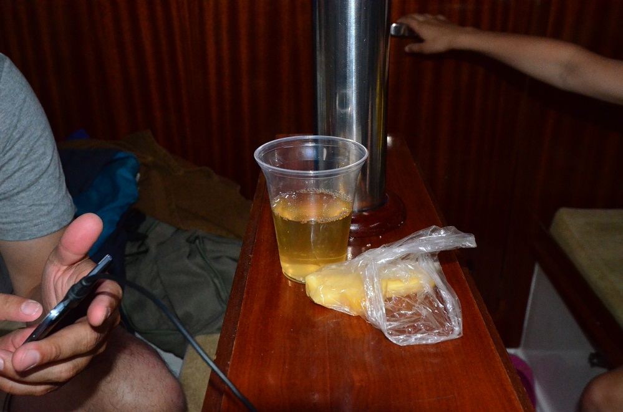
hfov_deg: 53.2
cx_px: 312
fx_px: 622
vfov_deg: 36.7
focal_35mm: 36
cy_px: 206
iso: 5000
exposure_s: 1/60
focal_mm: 24
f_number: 5
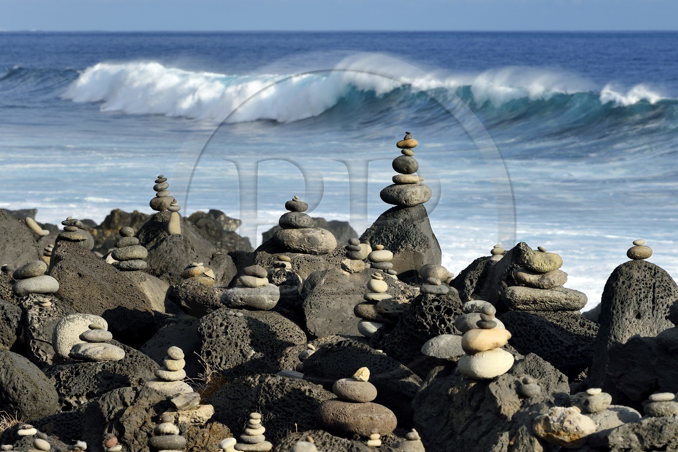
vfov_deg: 8.3
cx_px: 339
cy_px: 226
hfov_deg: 12.5
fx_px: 3107
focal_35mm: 165
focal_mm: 165
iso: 200
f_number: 11
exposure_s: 1/250
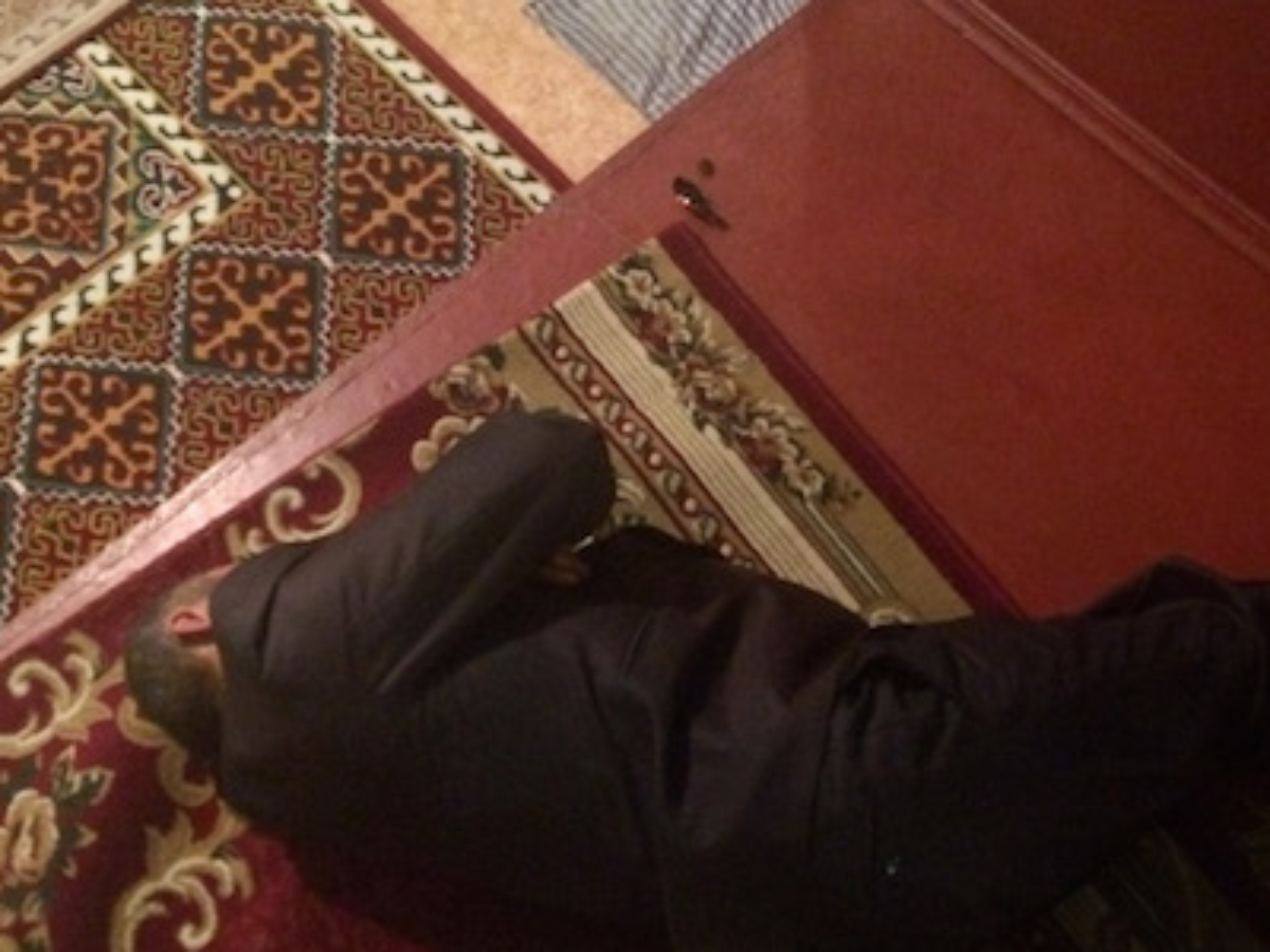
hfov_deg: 39.3
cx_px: 822
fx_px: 1761
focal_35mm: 48
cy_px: 578
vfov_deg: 30.2
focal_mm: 4.12
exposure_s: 1/15
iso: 640
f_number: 2.2
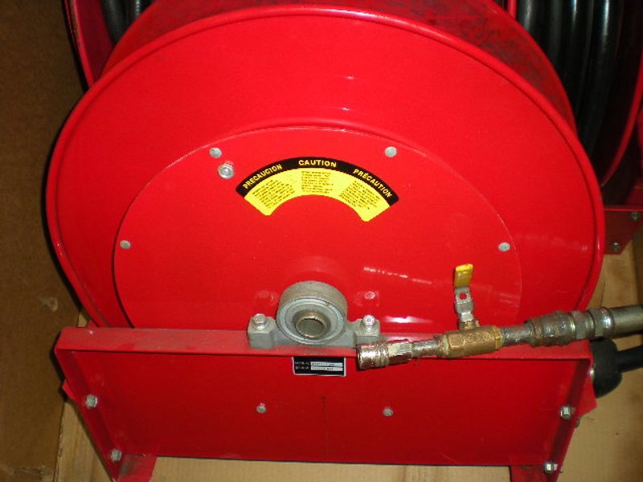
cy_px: 241
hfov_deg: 49.0
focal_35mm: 38
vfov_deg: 37.7
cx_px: 322
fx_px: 706
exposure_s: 1/60
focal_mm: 6.3
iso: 84
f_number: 3.1
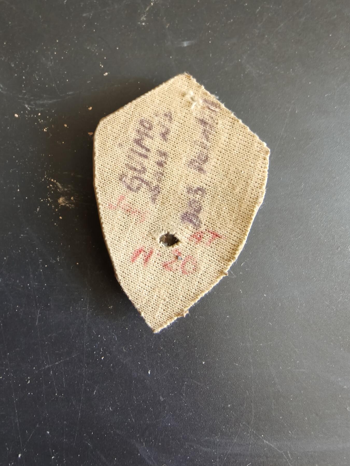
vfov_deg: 73.9
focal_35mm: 23
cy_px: 233
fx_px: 310
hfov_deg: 58.9
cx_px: 175
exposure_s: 1/44.6
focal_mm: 2.32
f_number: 2
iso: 800
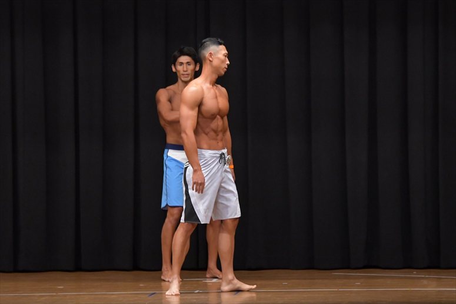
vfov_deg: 6.3
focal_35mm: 217
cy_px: 152
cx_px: 228
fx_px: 2747
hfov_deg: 9.5
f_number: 5.6
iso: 6400
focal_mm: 145
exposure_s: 1/400
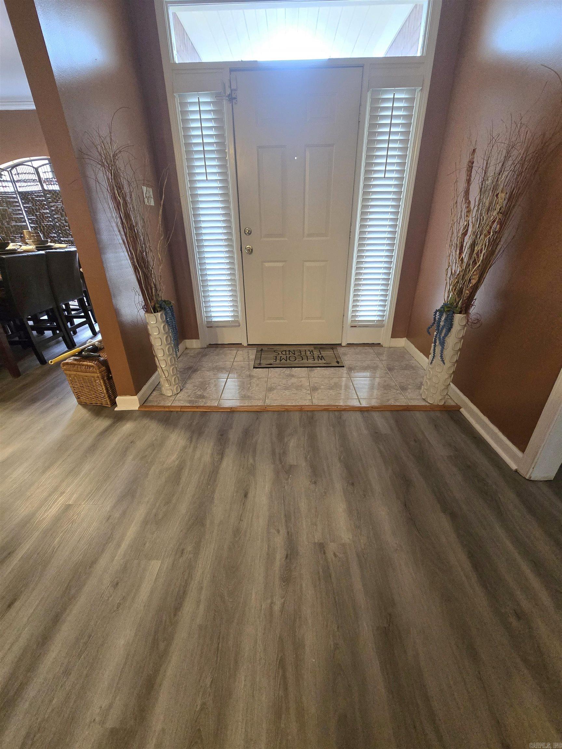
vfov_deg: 106.2
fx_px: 281
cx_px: 281
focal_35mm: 13
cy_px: 374
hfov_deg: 89.9
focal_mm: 2.2
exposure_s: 1/60.2
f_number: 2.2
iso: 640
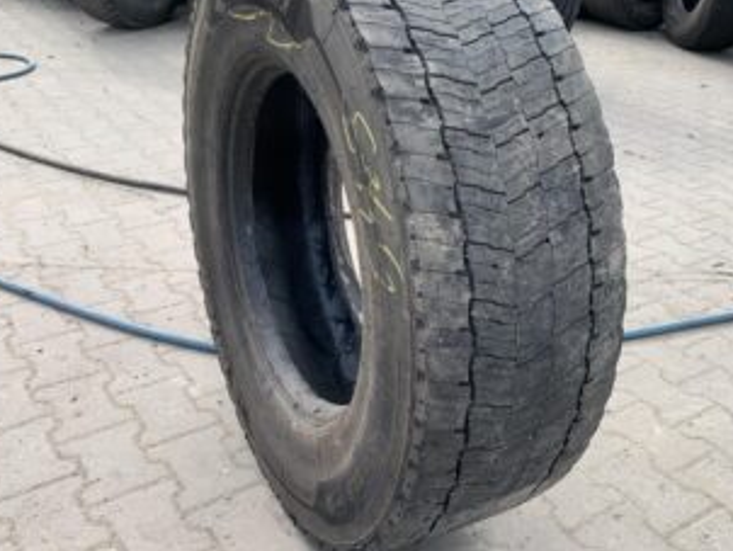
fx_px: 784
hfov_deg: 50.0
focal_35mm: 37
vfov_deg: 38.7
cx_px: 408
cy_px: 249
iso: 25
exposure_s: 1/510
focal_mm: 4.25
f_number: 1.8
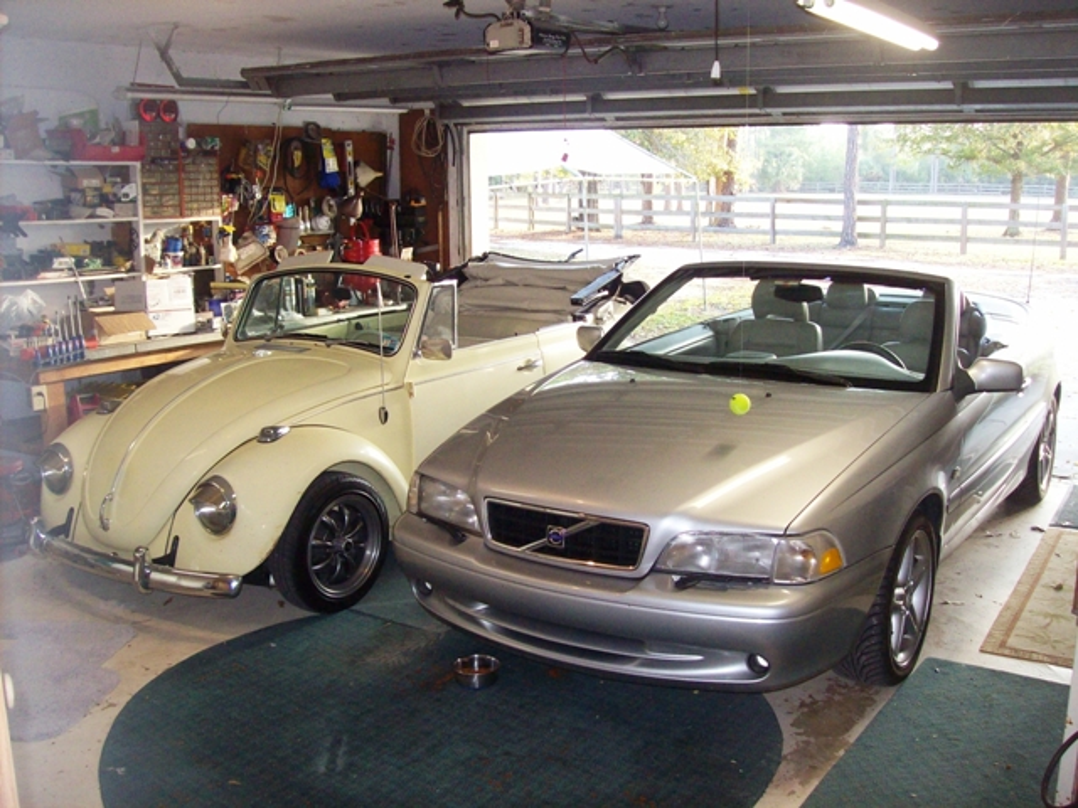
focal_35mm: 36
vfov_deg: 39.7
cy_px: 404
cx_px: 539
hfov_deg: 51.4
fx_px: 1121
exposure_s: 1/64
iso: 200
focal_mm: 6
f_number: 2.7
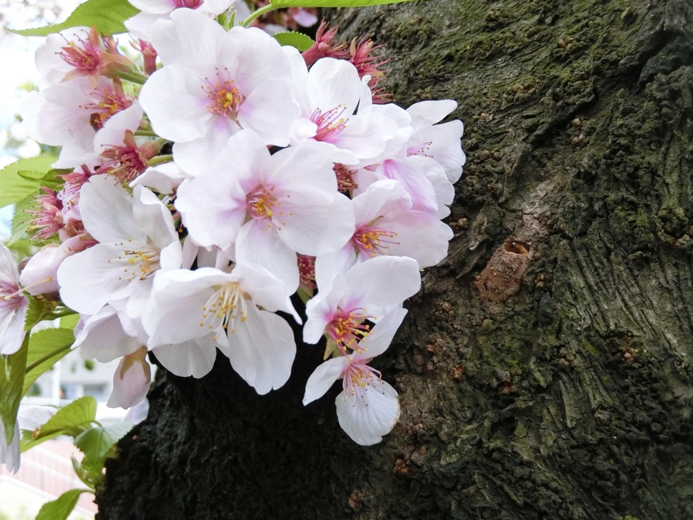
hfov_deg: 43.9
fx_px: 861
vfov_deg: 33.6
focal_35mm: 43
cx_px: 346
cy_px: 260
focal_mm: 7.6
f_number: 4.2
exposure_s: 1/125
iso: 250
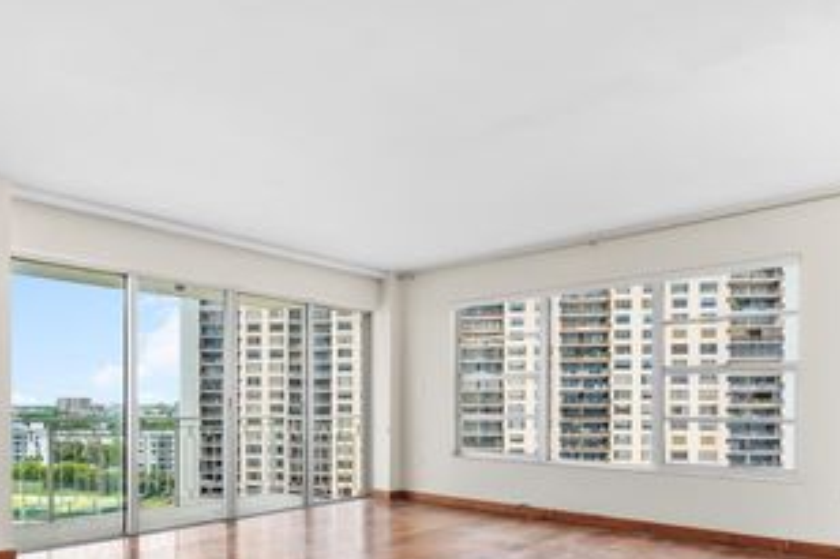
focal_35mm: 26
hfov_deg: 67.8
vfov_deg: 48.2
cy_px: 394
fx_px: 606
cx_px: 289
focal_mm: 16
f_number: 9
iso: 250
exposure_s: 1/13
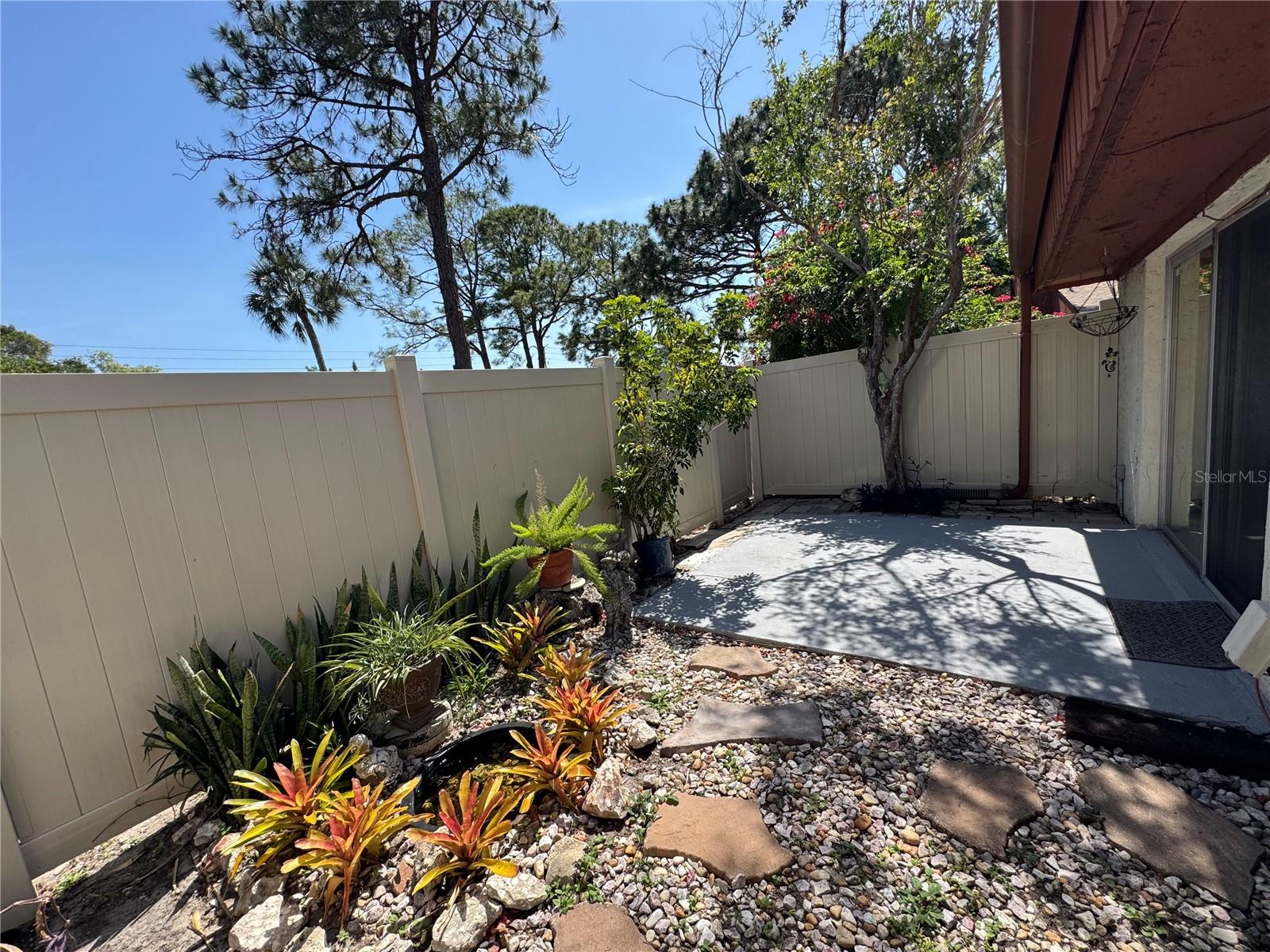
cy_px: 476
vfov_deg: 85.7
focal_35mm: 14
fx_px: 514
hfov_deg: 102.1
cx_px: 635
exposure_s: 1/1078
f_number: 2.2
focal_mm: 2.22
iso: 50
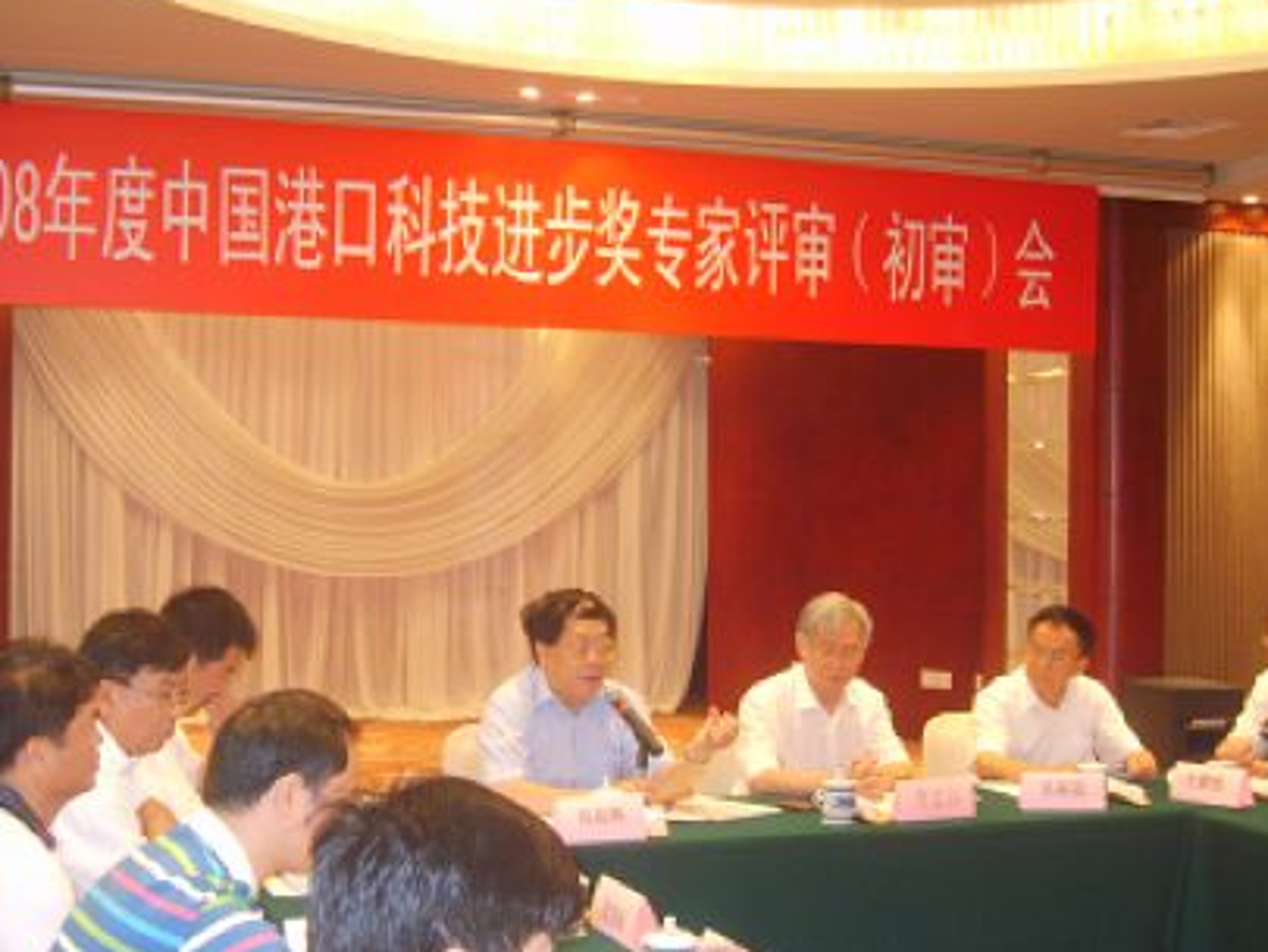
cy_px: 499
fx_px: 1832
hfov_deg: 38.2
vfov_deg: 29.1
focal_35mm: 50
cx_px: 595
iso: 235
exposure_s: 1/45
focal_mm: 9.2
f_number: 3.1
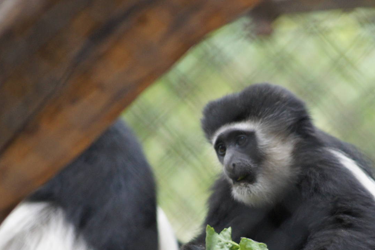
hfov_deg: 5.7
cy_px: 175
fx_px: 3739
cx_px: 246
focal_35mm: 359
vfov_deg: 3.8
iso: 1600
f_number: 5
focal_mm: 160
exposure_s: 1/320
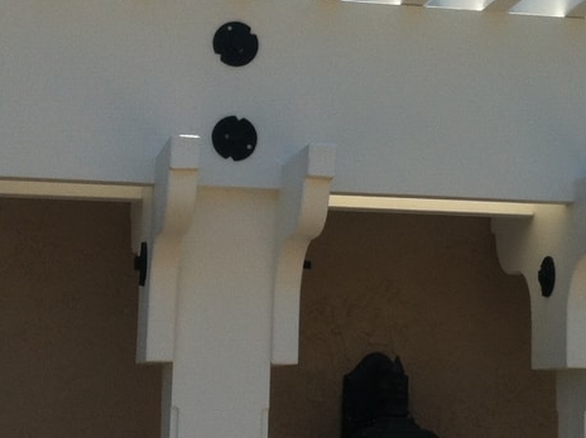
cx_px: 434
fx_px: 1708
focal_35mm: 101
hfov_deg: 19.3
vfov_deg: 14.6
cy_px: 222
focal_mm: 3.85
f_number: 2.8
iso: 80
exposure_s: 1/1257
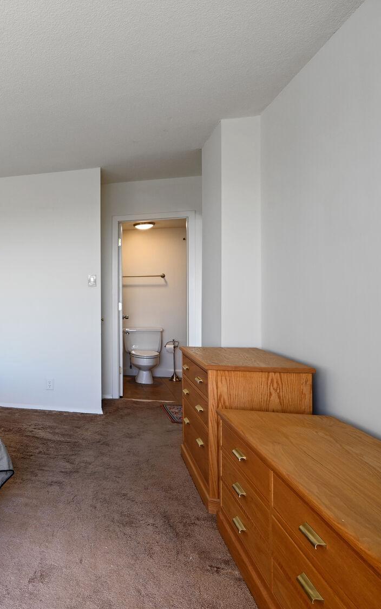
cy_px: 306
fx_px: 415
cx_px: -39
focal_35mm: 25
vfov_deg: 72.6
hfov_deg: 39.9
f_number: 9
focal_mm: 16
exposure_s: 1/13
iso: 200
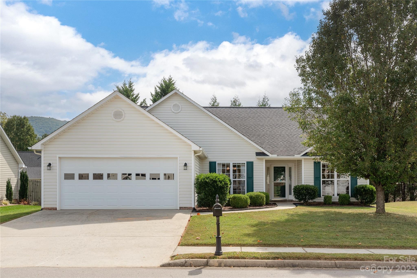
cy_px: 139
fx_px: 405
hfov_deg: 54.4
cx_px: 208
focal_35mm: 35
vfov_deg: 37.9
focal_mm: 35
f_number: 7.1
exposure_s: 1/2000
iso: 320
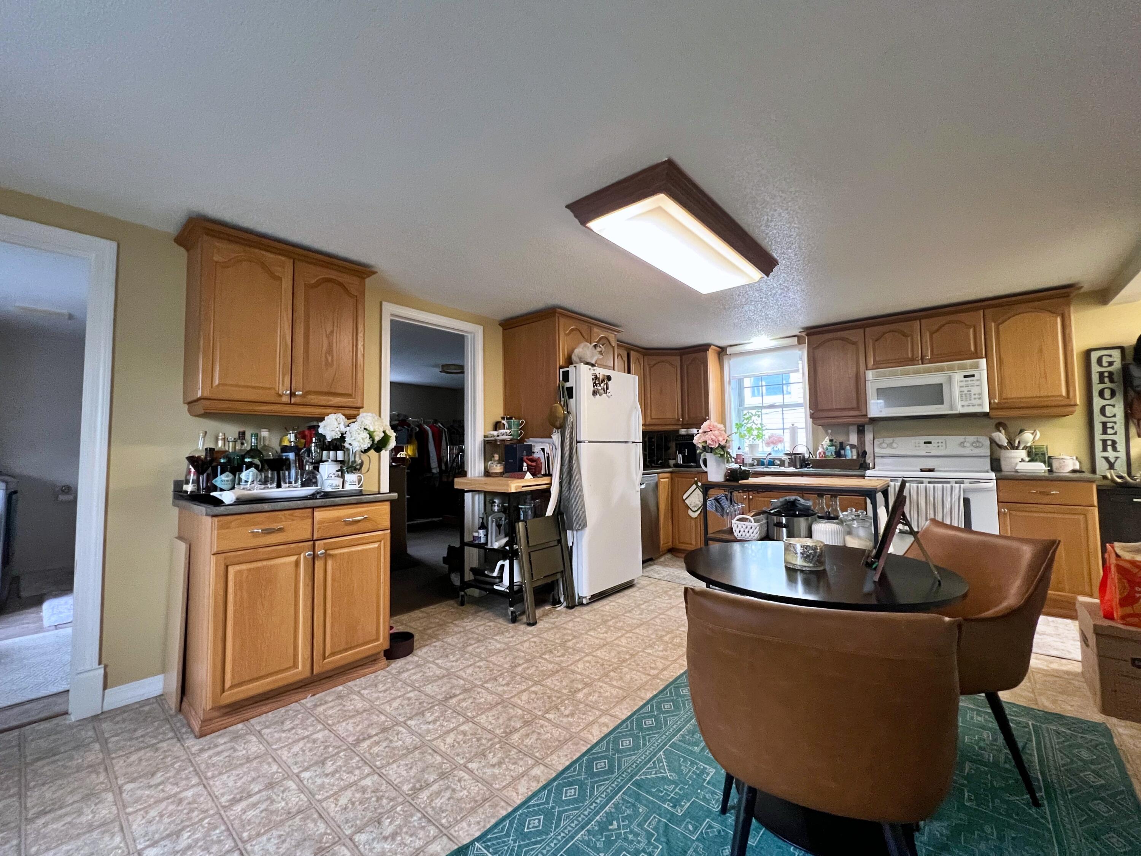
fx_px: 429
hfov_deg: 106.2
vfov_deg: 89.9
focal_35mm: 13
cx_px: 570
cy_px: 428
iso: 400
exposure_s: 1/60
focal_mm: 1.57
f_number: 1.8
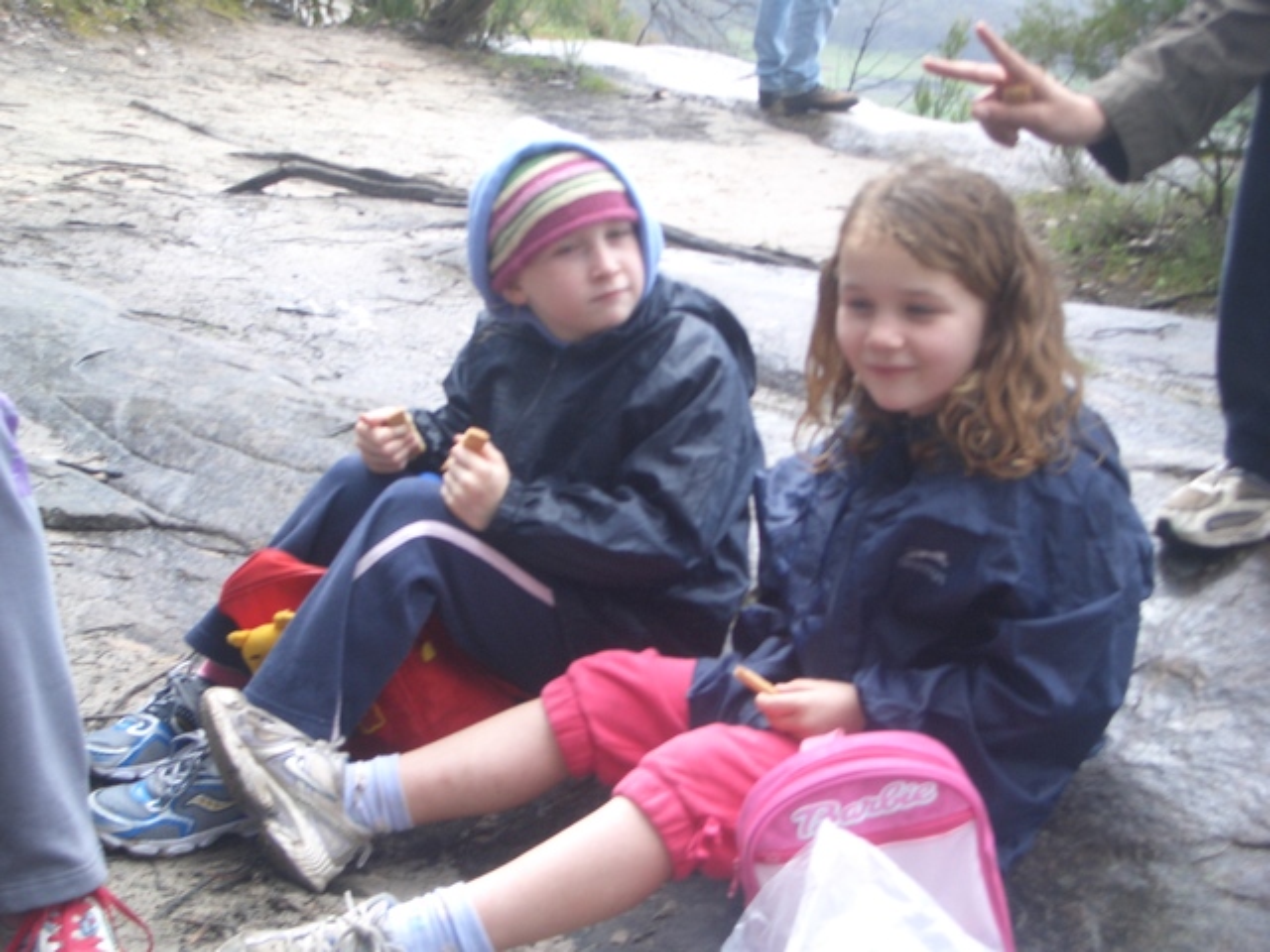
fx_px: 2275
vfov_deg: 23.7
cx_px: 635
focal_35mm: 62
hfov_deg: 31.2
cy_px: 476
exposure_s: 1/100
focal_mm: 10.2
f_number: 3.5
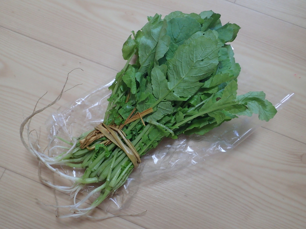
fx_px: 283
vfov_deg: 44.2
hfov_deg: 56.8
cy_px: 114
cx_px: 153
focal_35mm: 32
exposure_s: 1/30
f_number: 2.4
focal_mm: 5.87
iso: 320
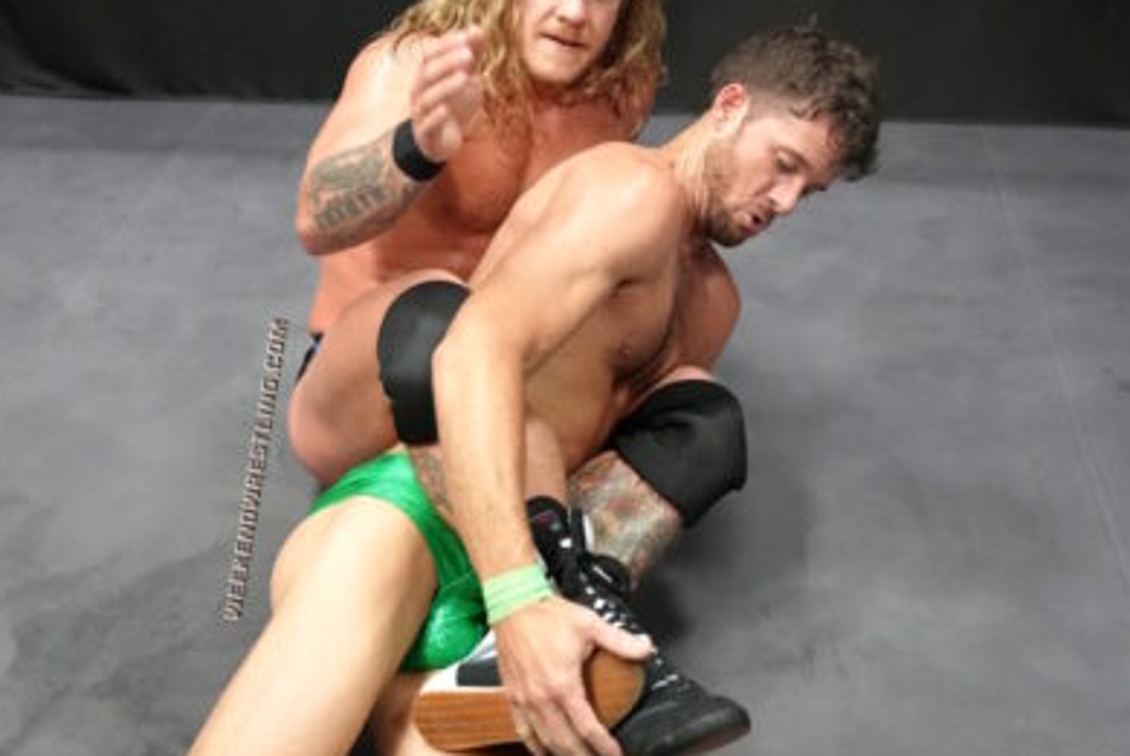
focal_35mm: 51
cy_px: 327
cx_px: 475
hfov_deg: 38.8
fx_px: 1599
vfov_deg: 26.6
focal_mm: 39.7
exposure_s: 1/250
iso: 12800
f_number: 2.8
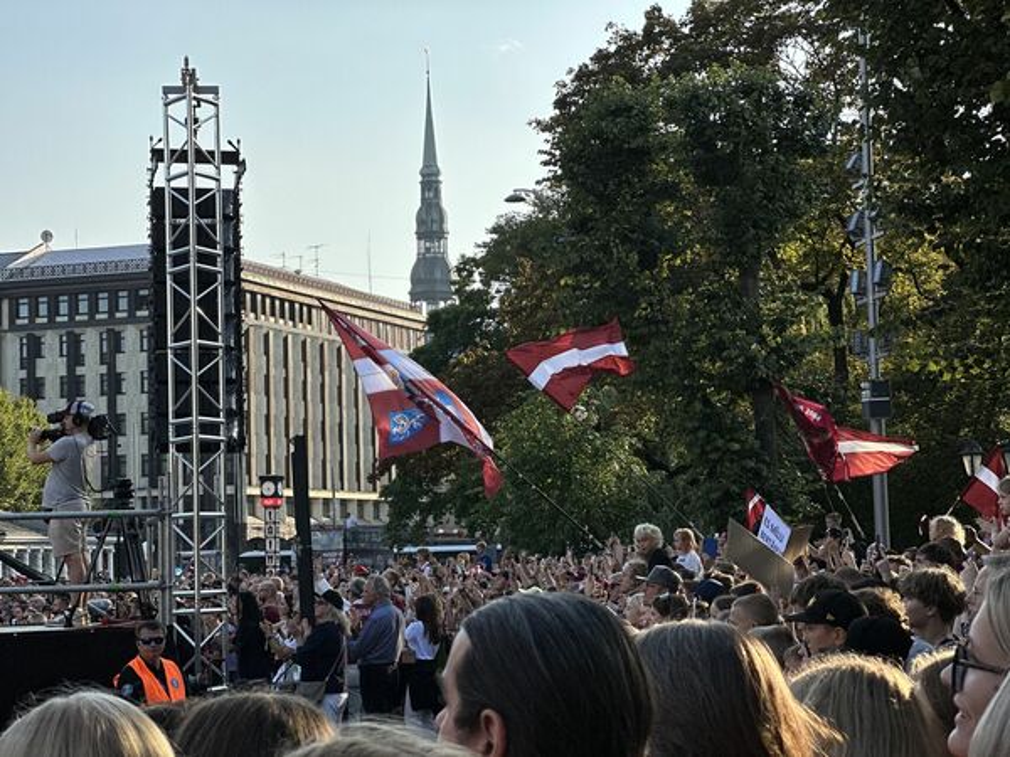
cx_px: 505
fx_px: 2247
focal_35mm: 77
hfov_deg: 25.3
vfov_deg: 19.1
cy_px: 378
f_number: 2.8
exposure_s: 1/727
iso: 32
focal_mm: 9
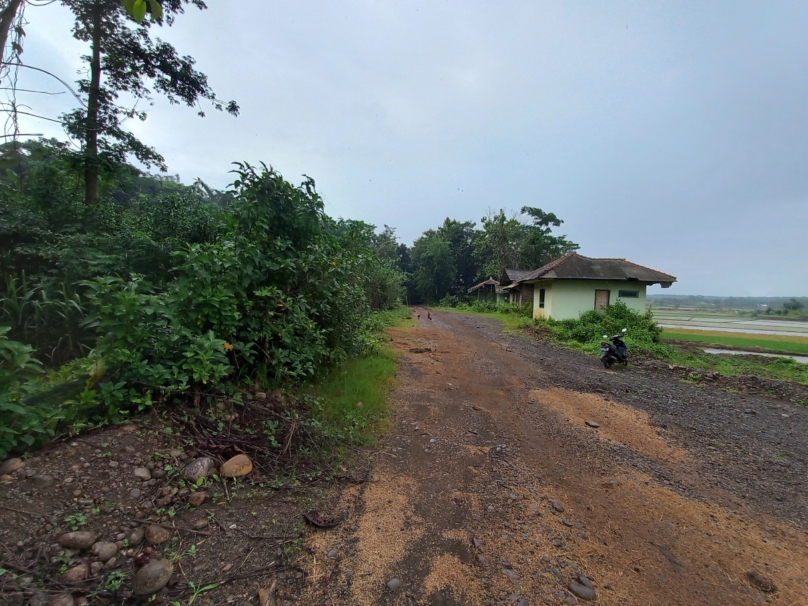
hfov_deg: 102.1
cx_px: 410
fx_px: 327
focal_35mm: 14
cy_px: 310
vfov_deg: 85.6
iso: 40
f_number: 2.2
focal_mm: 1.42
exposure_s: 1/757
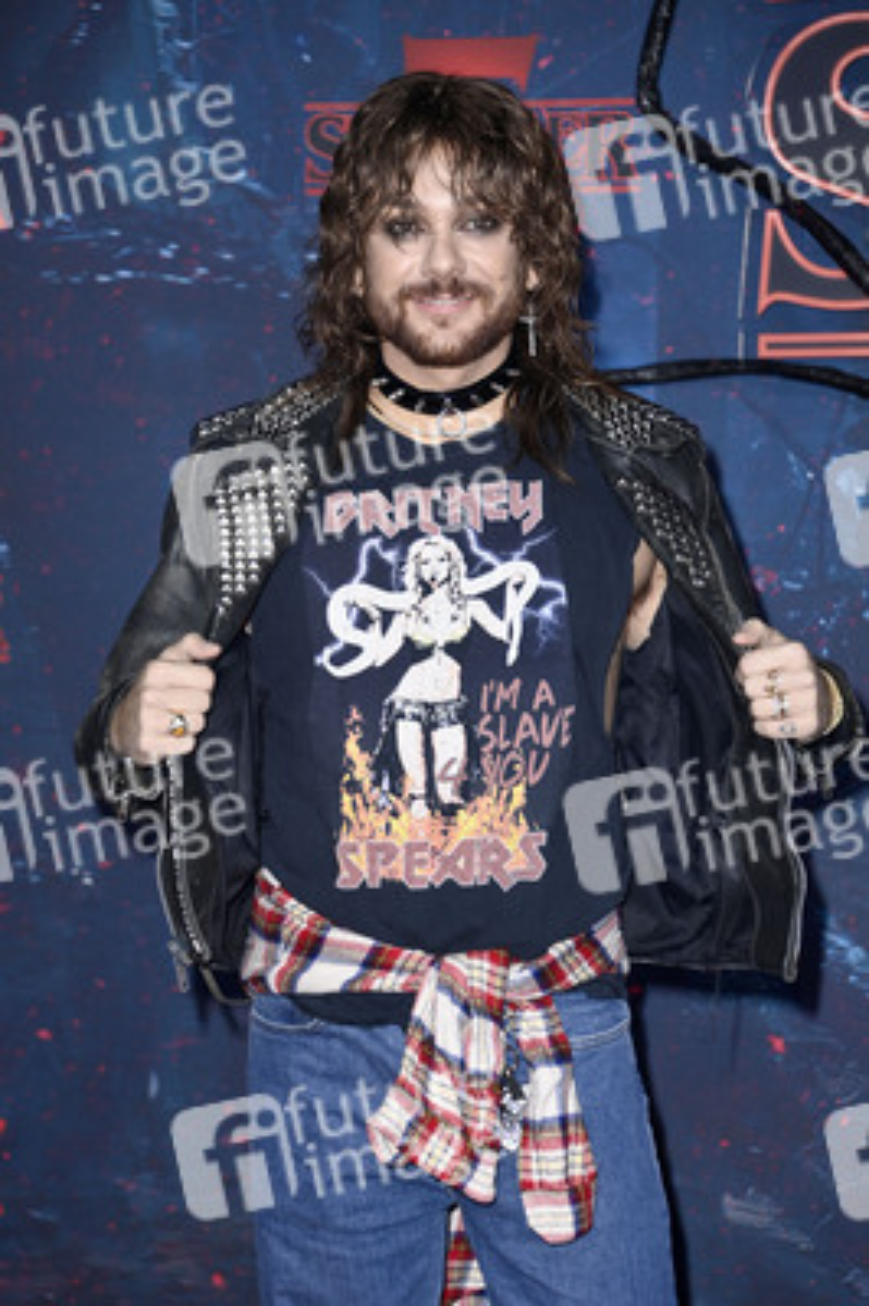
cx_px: 434
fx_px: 4534
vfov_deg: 16.4
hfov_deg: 10.9
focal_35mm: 125
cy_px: 653
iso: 500
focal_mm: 125
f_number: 5.6
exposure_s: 1/200
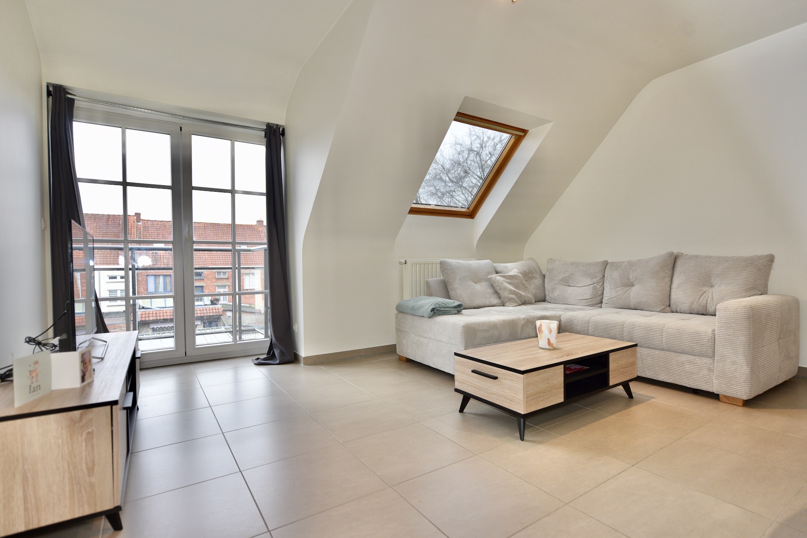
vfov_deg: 67.4
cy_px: 269
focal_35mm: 18
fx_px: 403
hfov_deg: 90.0
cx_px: 404
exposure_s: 1/100
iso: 200
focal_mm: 18
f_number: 3.5
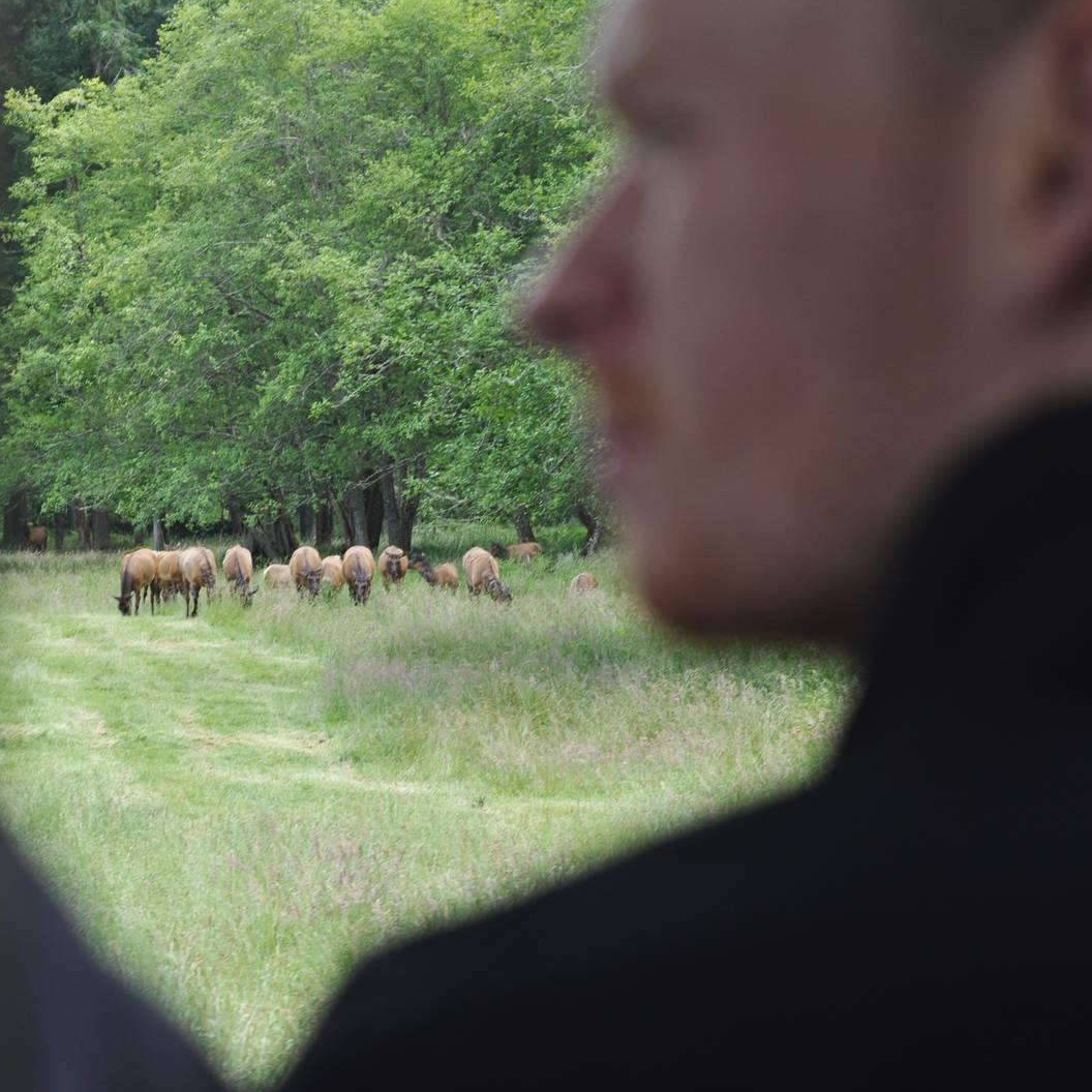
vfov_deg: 12.9
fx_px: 4818
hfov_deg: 12.9
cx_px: 290
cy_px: 544
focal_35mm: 135
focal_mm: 70
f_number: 6.3
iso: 200
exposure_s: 1/320
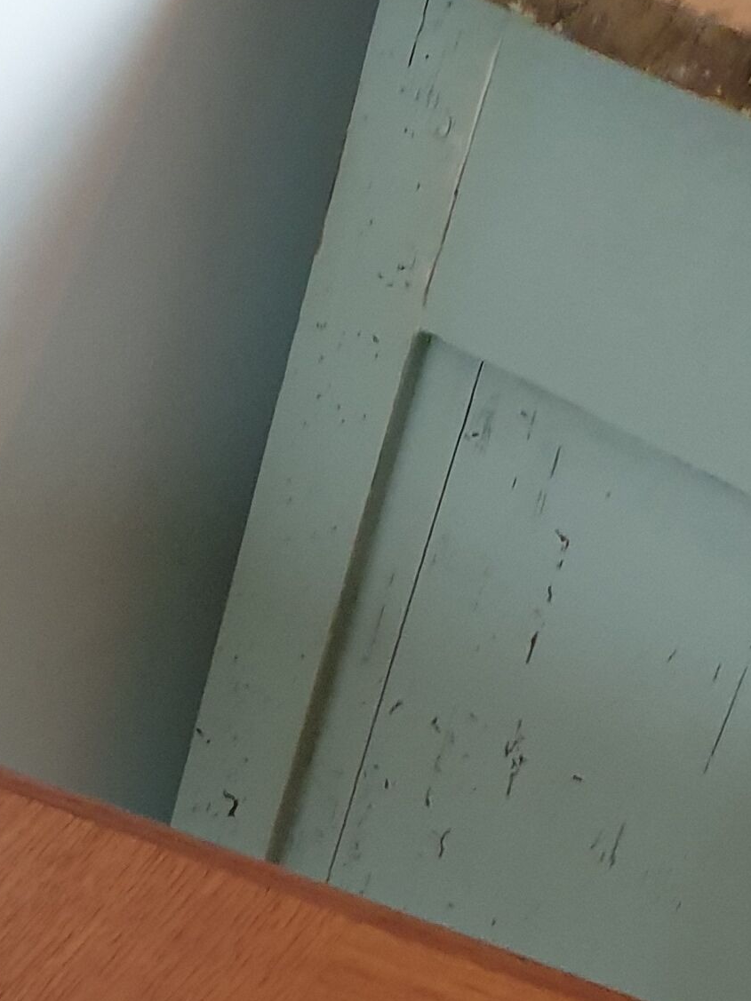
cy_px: 1623
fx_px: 2691
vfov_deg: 18.1
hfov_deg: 14.5
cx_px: -475
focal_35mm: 93
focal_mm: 4.3
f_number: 1.5
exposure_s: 1/33
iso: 320
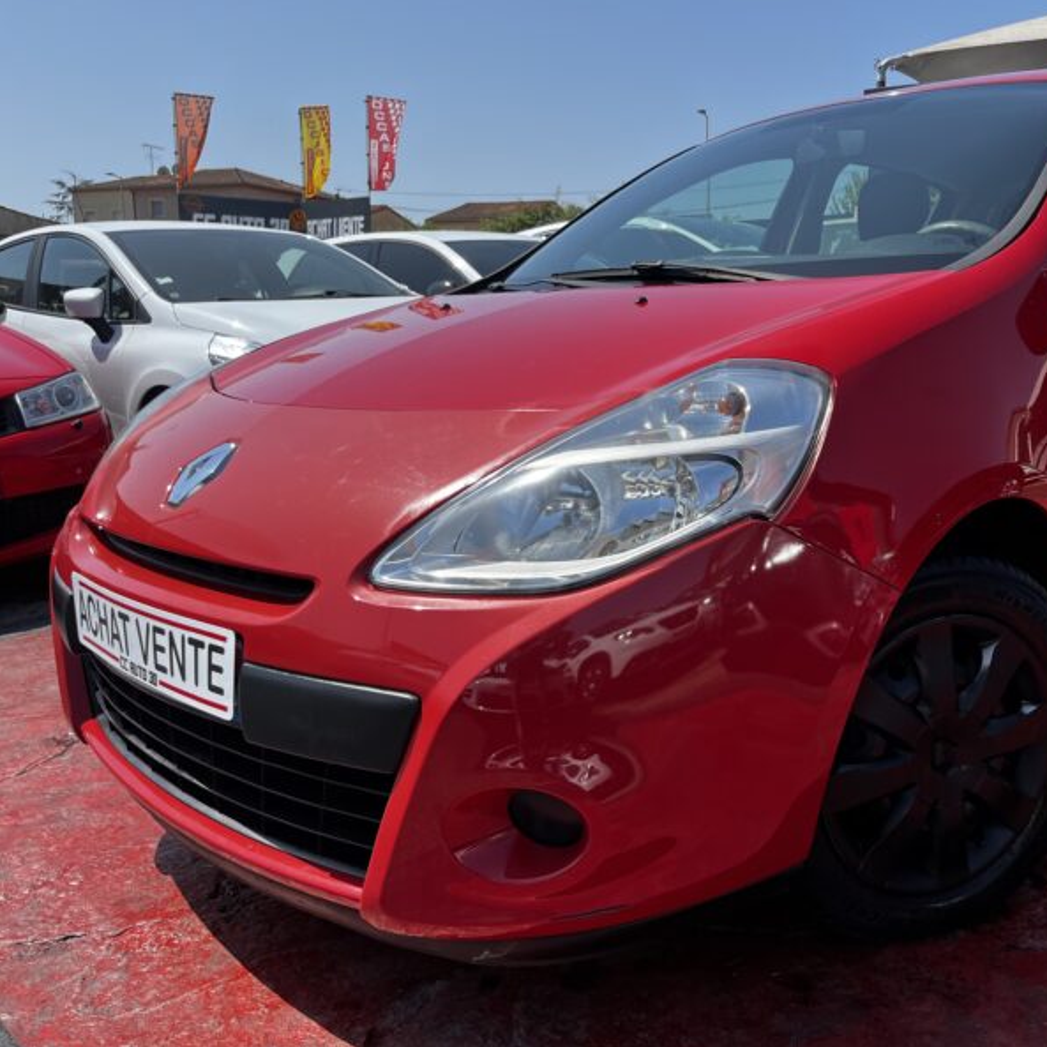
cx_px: 704
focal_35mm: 31
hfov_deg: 51.5
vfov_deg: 52.5
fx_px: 1061
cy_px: 521
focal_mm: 5.1
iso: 50
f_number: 1.6
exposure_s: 1/2268
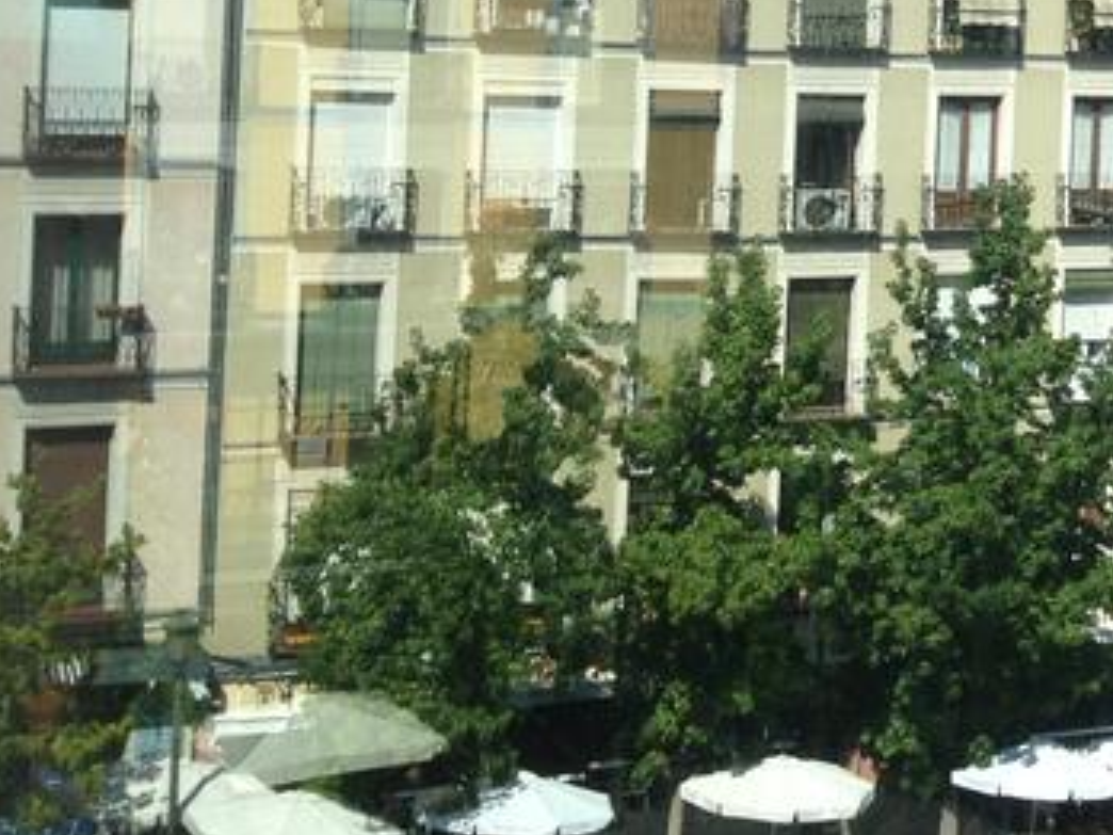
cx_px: 1577
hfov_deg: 17.5
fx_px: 3312
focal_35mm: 103
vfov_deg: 14.1
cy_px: -22
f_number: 2.4
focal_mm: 4.28
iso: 50
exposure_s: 1/1493
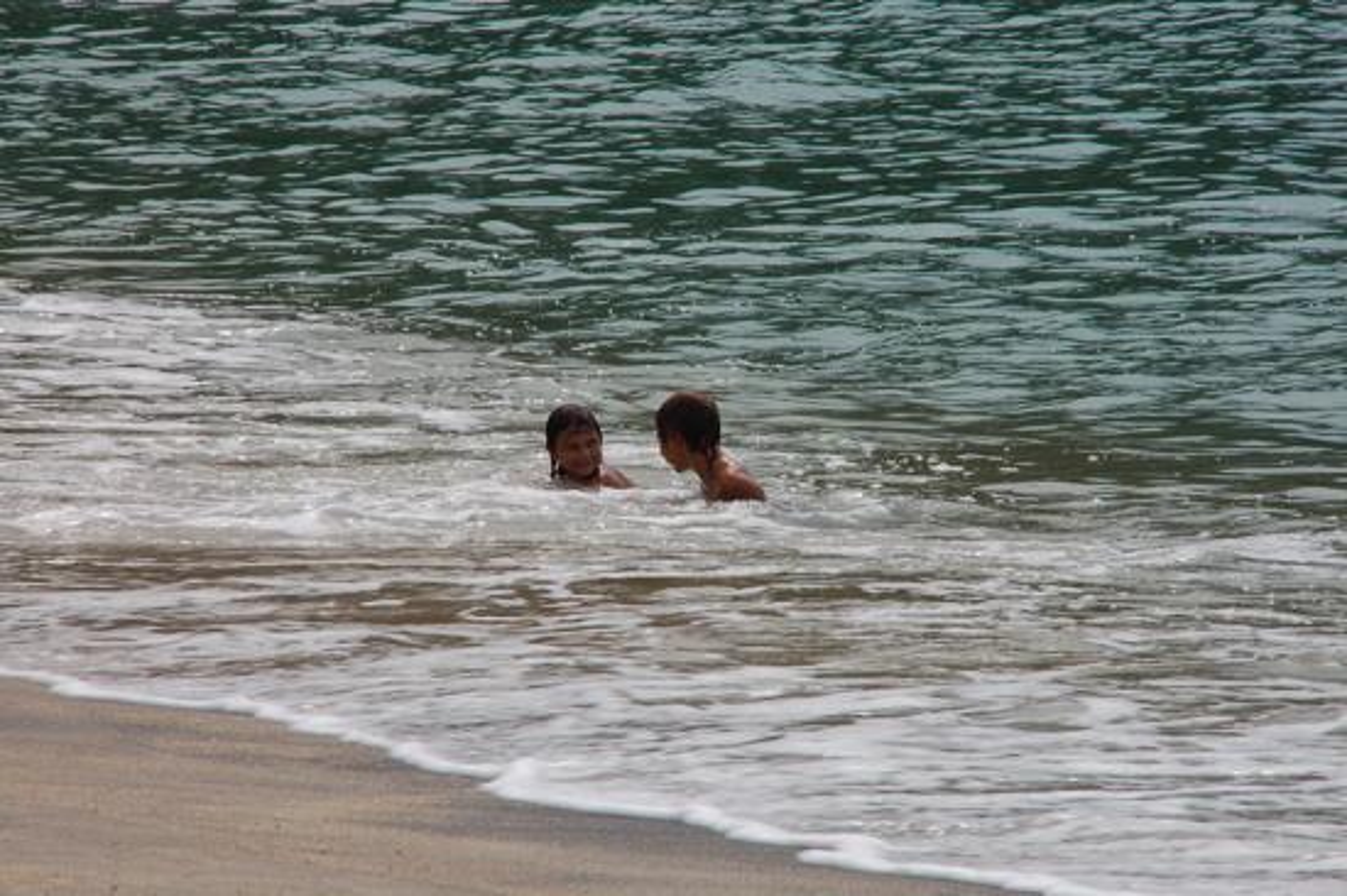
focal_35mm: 375
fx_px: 14022
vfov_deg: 3.7
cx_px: 674
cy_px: 448
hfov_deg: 5.5
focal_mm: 250
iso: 200
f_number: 25
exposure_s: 1/80
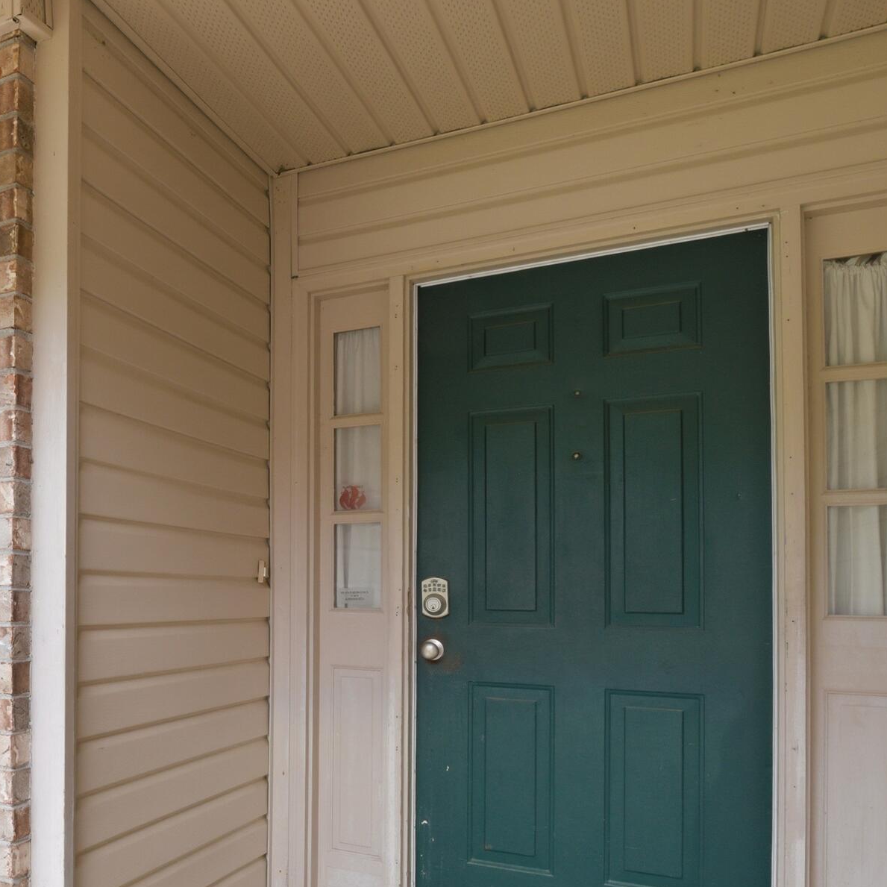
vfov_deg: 53.1
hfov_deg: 46.7
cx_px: 34
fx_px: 870
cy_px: 586
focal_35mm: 30
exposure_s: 1/25
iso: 250
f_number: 8
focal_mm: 14
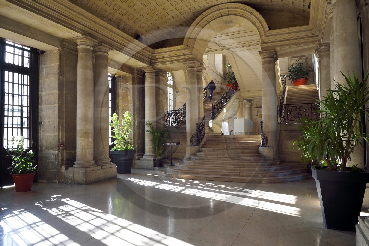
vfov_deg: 53.1
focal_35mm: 24
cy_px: 123
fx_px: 246
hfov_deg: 73.8
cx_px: 184
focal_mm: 24
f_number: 14
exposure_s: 1/60
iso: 800
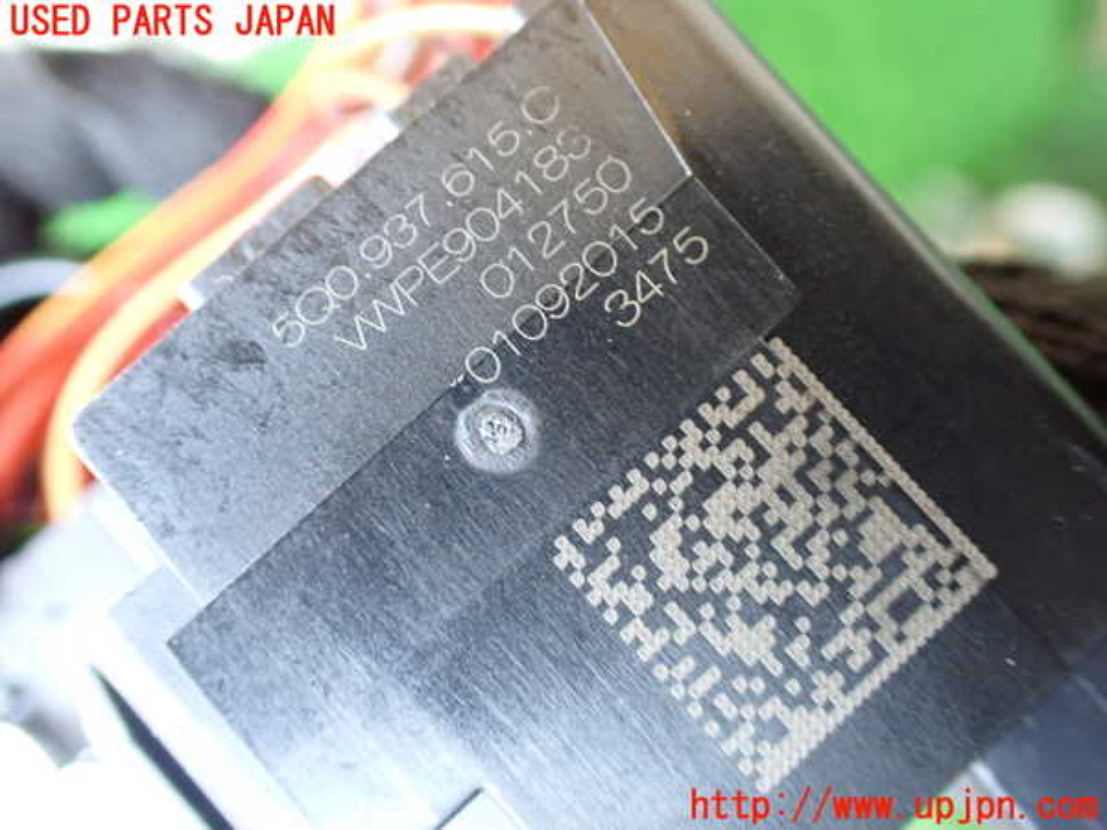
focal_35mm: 30
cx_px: 554
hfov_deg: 60.0
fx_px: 959
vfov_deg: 46.8
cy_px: 415
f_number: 2.3
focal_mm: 5.4
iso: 800
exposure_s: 1/40
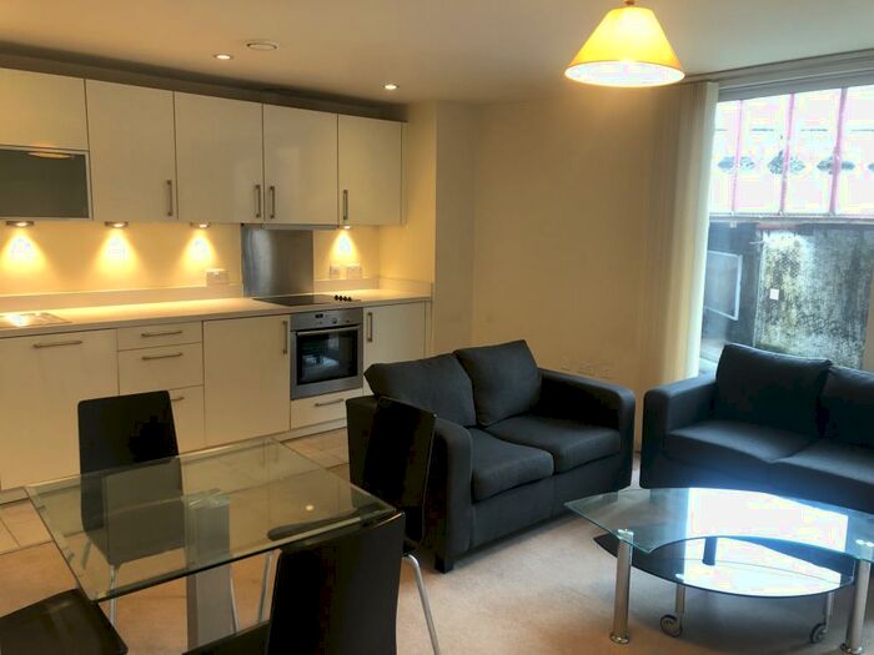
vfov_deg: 49.7
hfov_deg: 63.4
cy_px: 328
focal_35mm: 28
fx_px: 707
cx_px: 437
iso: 40
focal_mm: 4
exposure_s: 1/17
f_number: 1.8
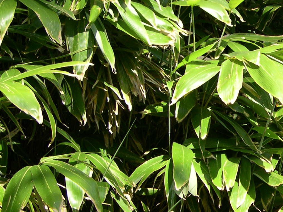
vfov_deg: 17.3
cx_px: 308
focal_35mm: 85
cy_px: 135
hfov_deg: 21.9
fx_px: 695
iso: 100
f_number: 2.8
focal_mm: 8
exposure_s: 1/332
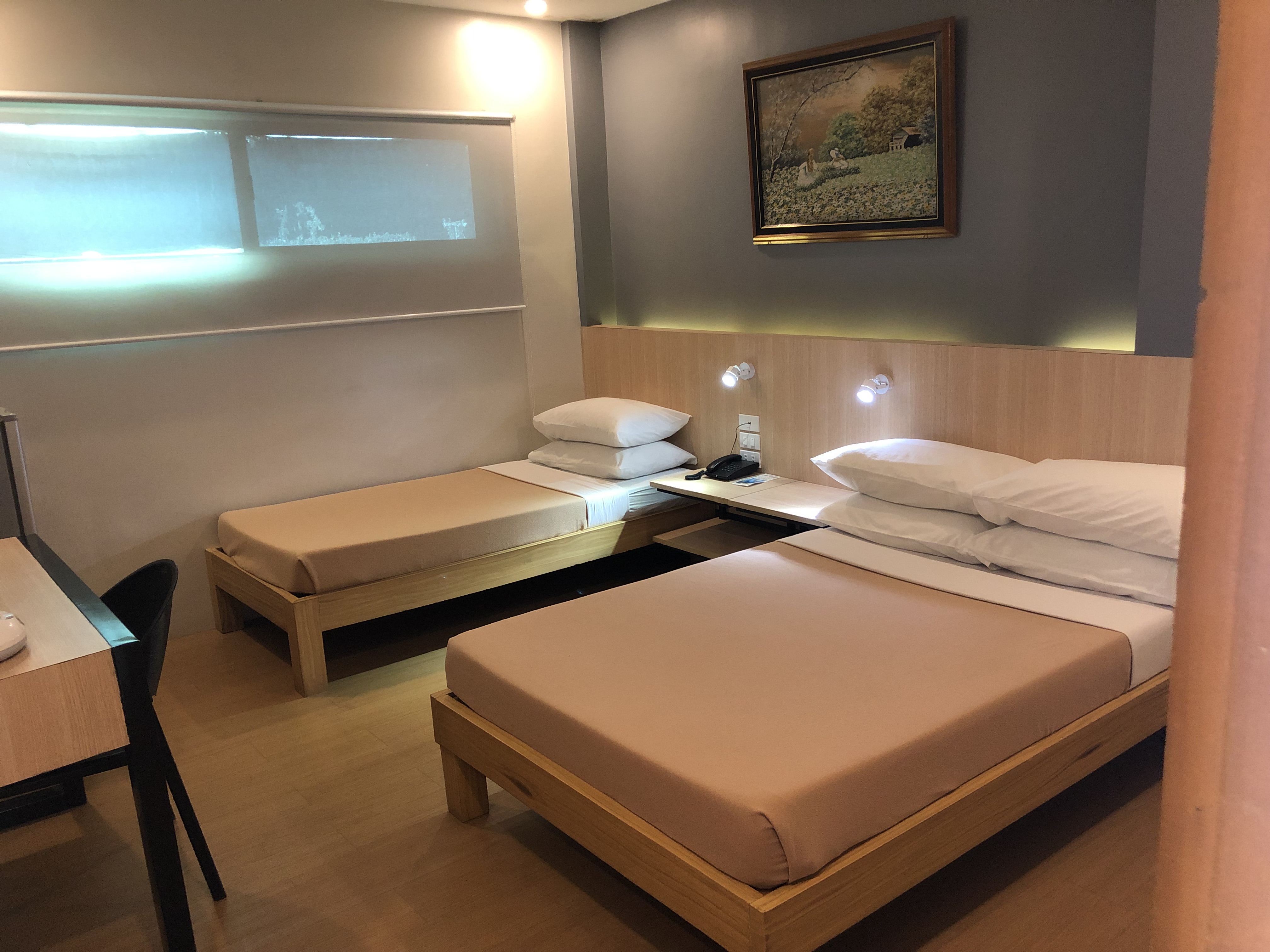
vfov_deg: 49.7
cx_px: 635
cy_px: 476
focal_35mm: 28
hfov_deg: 63.4
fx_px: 1027
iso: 80
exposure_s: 1/15
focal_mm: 3.99
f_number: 1.8
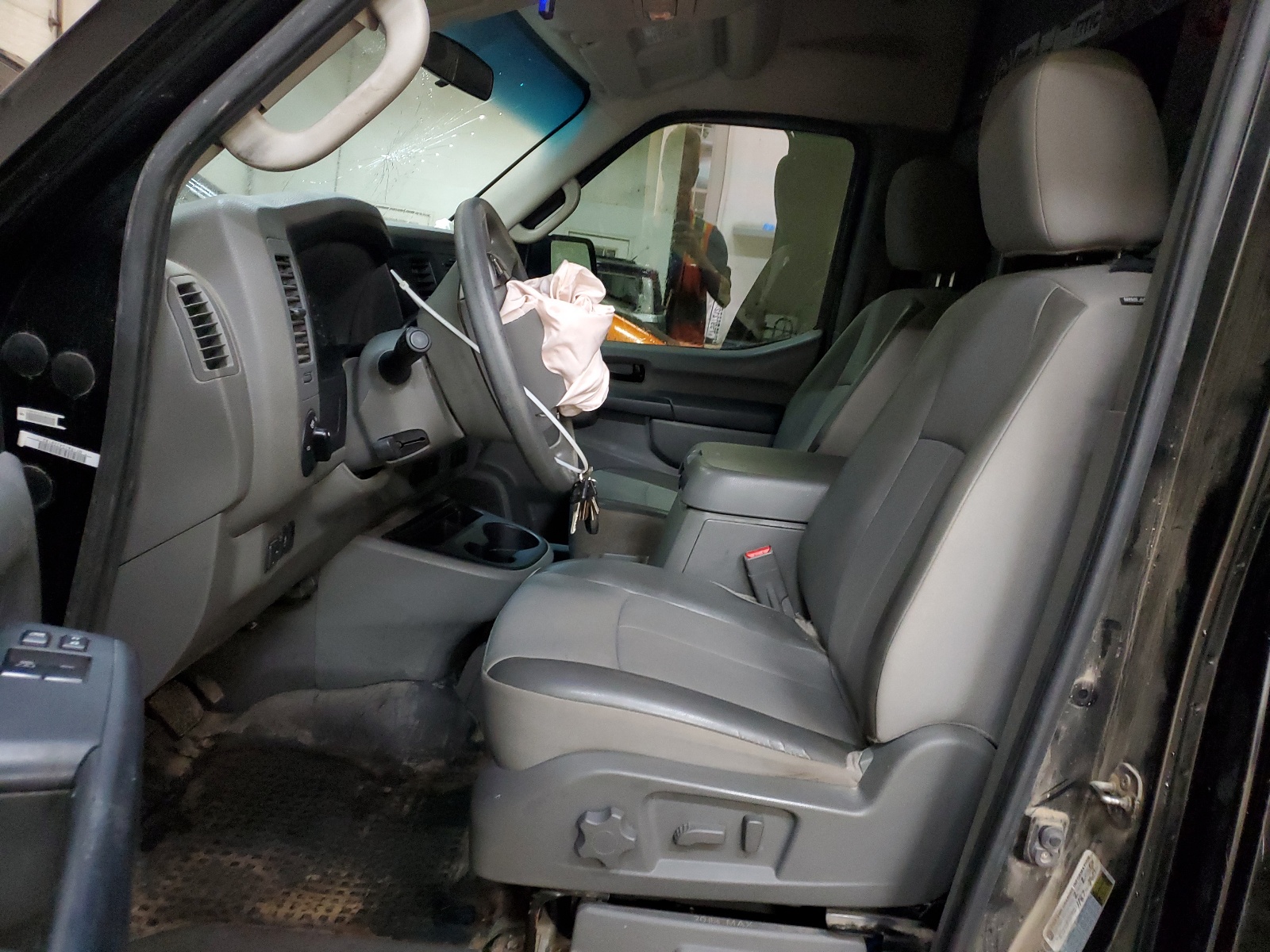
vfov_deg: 53.1
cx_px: 635
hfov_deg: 67.3
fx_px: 954
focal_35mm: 26
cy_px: 476
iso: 347
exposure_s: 1/15
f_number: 1.5
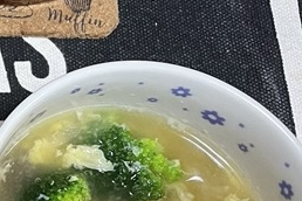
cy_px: 131
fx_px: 881
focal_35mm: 105
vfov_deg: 13.0
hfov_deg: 16.7
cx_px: -218
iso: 200
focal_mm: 4.2
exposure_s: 1/60
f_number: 1.6
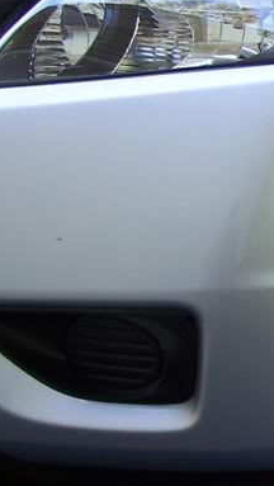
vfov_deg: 21.5
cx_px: 605
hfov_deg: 10.8
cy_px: 187
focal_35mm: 99
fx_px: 1276
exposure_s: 1/90
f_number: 2.7
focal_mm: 5.6
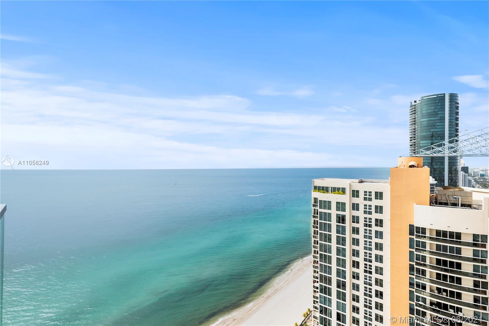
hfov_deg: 100.4
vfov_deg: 77.3
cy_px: 163
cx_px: 244
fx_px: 204
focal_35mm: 15
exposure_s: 1/160
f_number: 7.1
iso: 100
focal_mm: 10
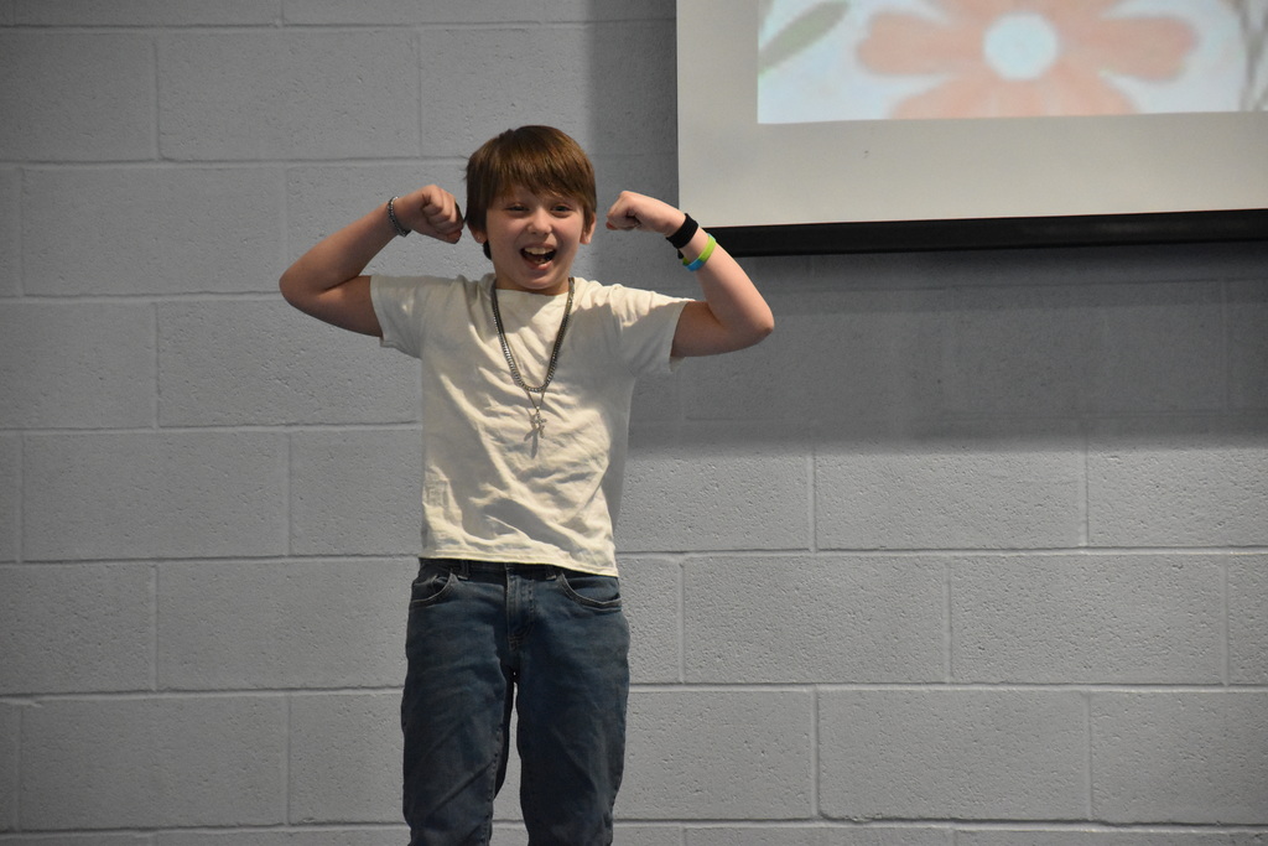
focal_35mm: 210
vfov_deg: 6.5
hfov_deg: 9.8
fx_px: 7397
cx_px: 634
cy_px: 423
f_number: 5.6
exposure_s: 1/400
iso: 6400
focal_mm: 140
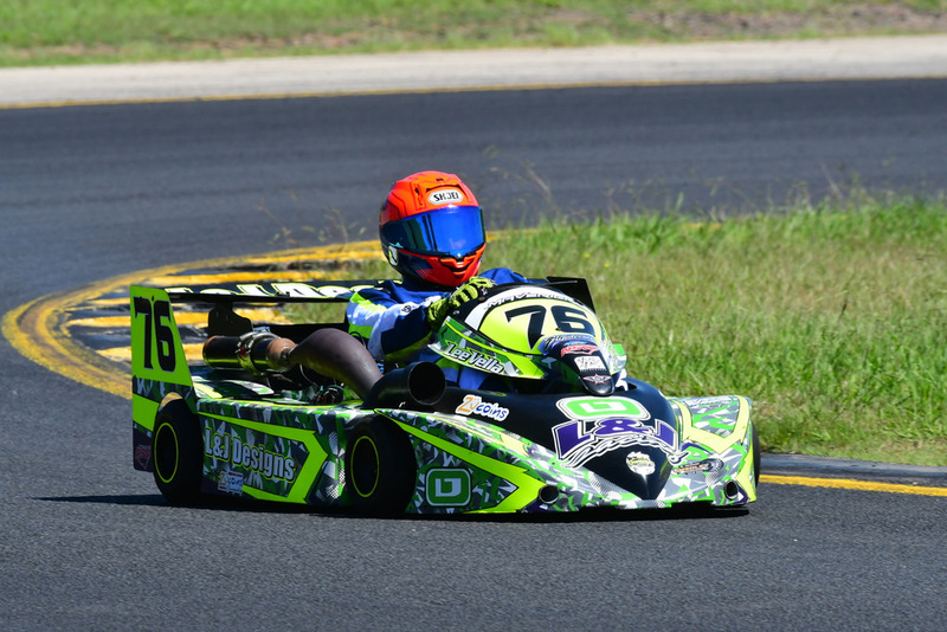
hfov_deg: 3.5
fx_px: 15393
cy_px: 316
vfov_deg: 2.4
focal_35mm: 585
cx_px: 474
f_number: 11
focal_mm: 390
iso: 500
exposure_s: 1/640
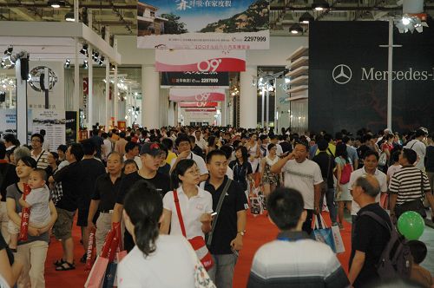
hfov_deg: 24.2
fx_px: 1011
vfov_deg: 16.2
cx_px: 217
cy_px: 144
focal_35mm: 84
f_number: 4.5
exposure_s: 1/60
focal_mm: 56
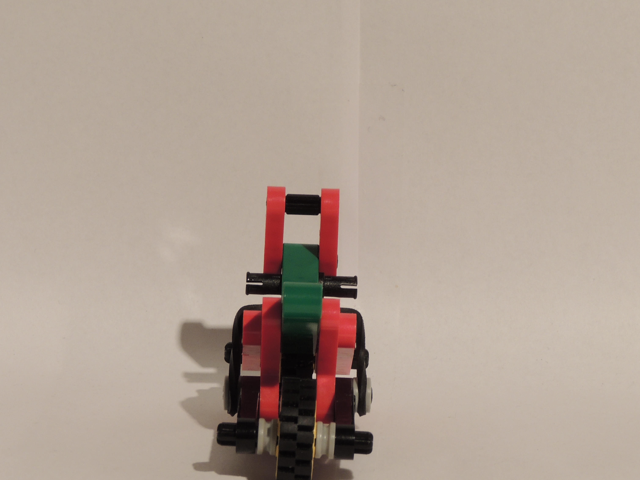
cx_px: 308
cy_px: 323
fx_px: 3809
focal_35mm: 206
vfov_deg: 7.2
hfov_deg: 9.6
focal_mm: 24
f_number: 6.1
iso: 100
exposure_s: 1/2.5
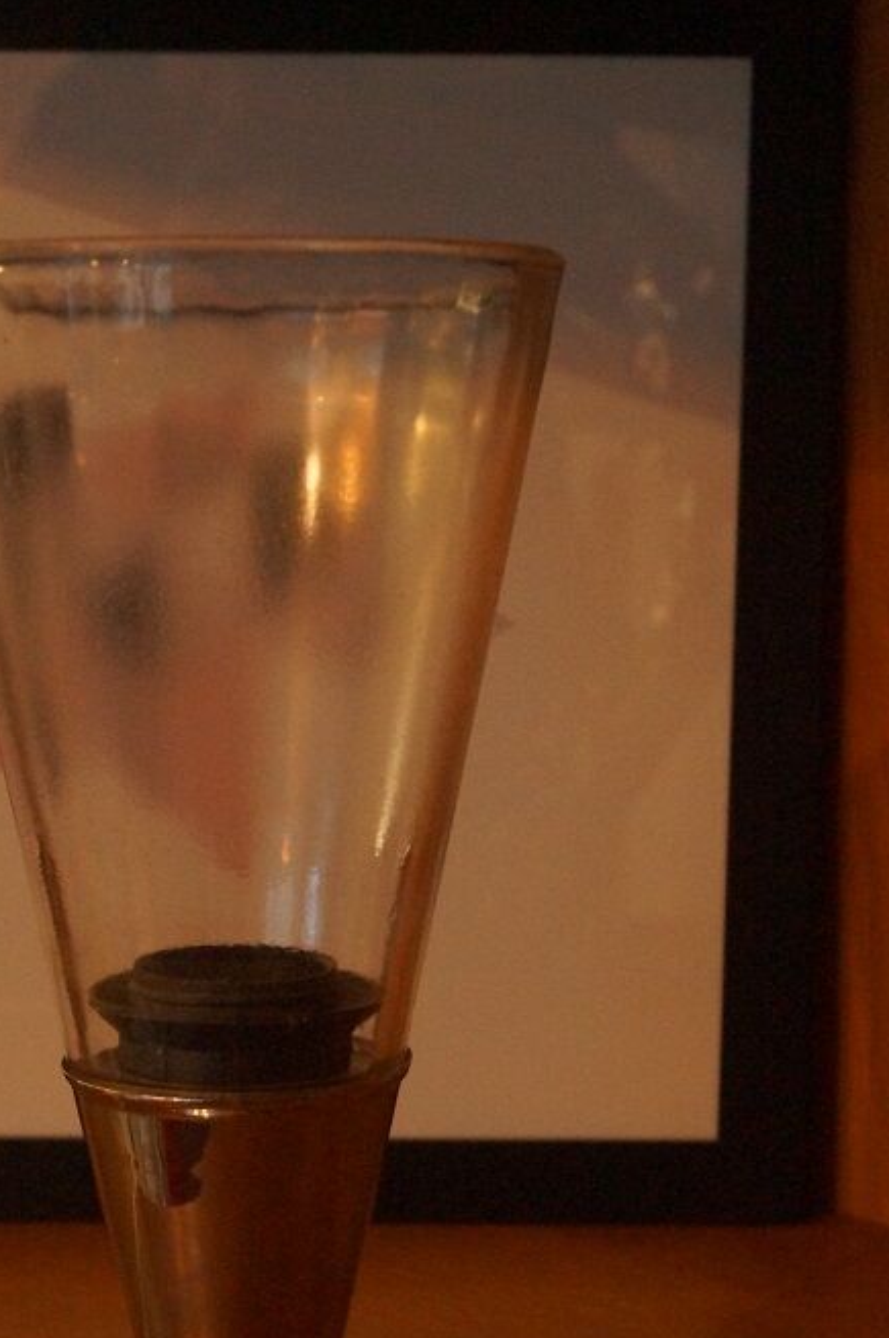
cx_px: 295
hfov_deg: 15.1
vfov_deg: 22.5
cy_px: 990
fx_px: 3342
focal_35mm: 90
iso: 3200
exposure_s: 1/25
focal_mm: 40
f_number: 6.3
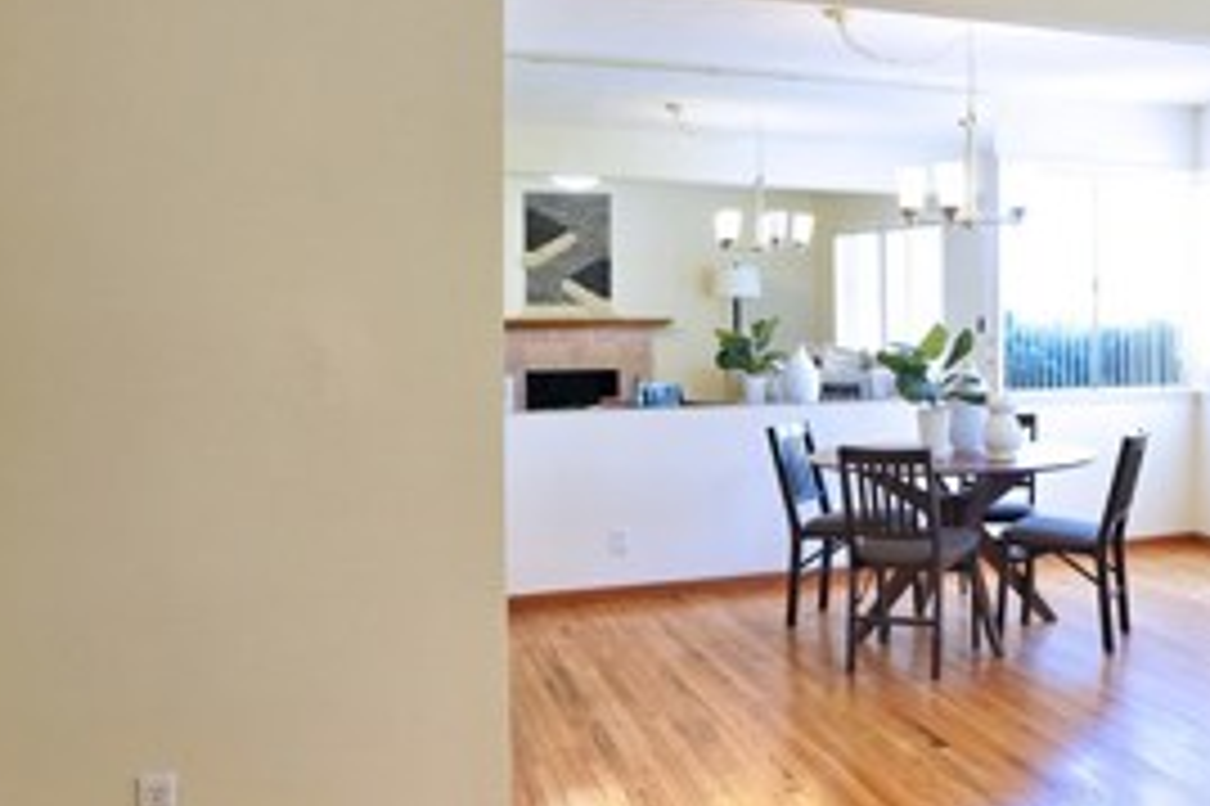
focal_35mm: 38
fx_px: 1276
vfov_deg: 34.9
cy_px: 333
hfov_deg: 47.0
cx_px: 1026
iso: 160
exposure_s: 1/30
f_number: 2.8
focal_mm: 16
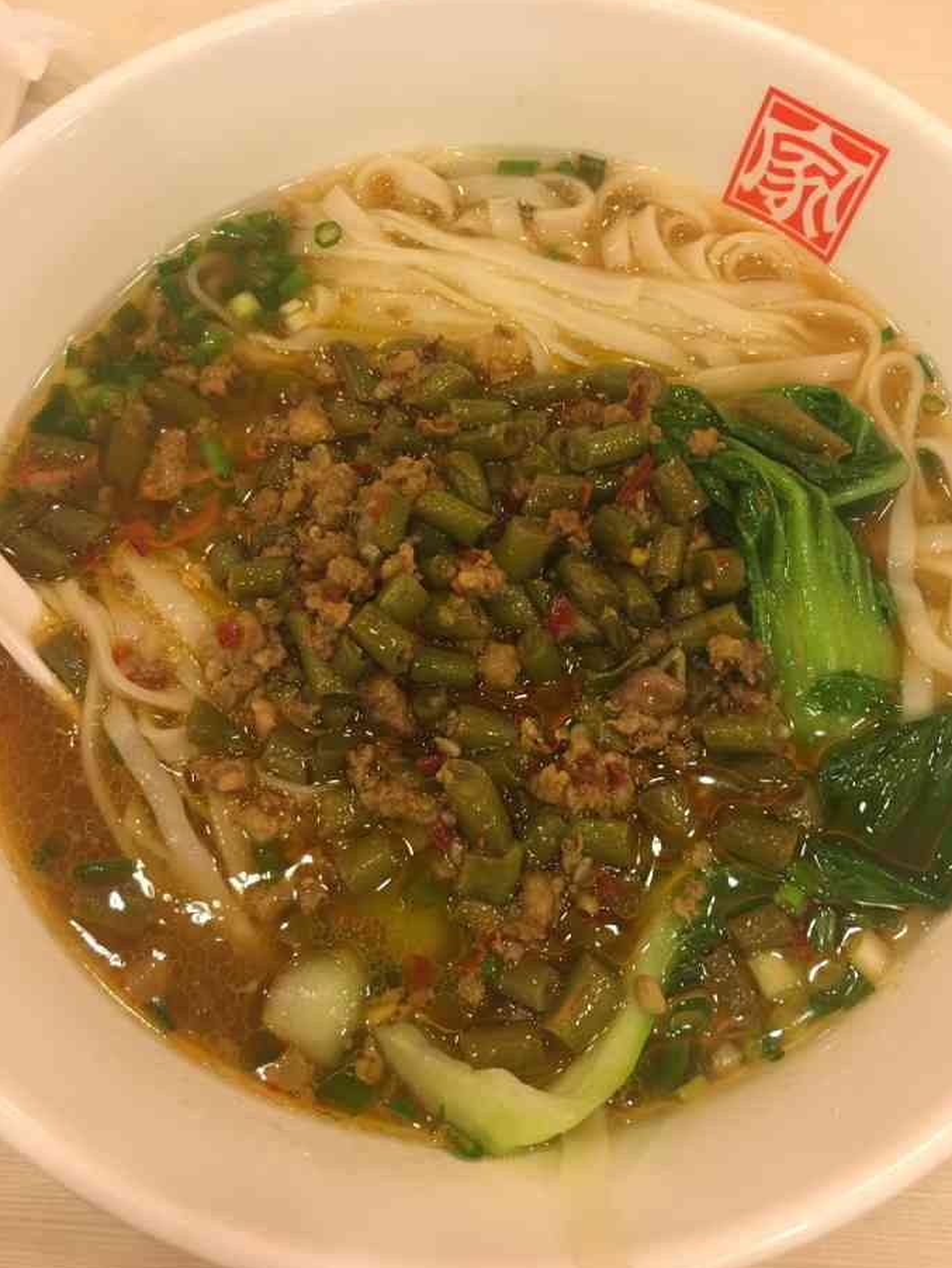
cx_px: 489
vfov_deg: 59.9
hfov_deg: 46.8
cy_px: 650
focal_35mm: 30
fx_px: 1100
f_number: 2.2
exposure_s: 1/33
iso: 160
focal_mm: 4.15
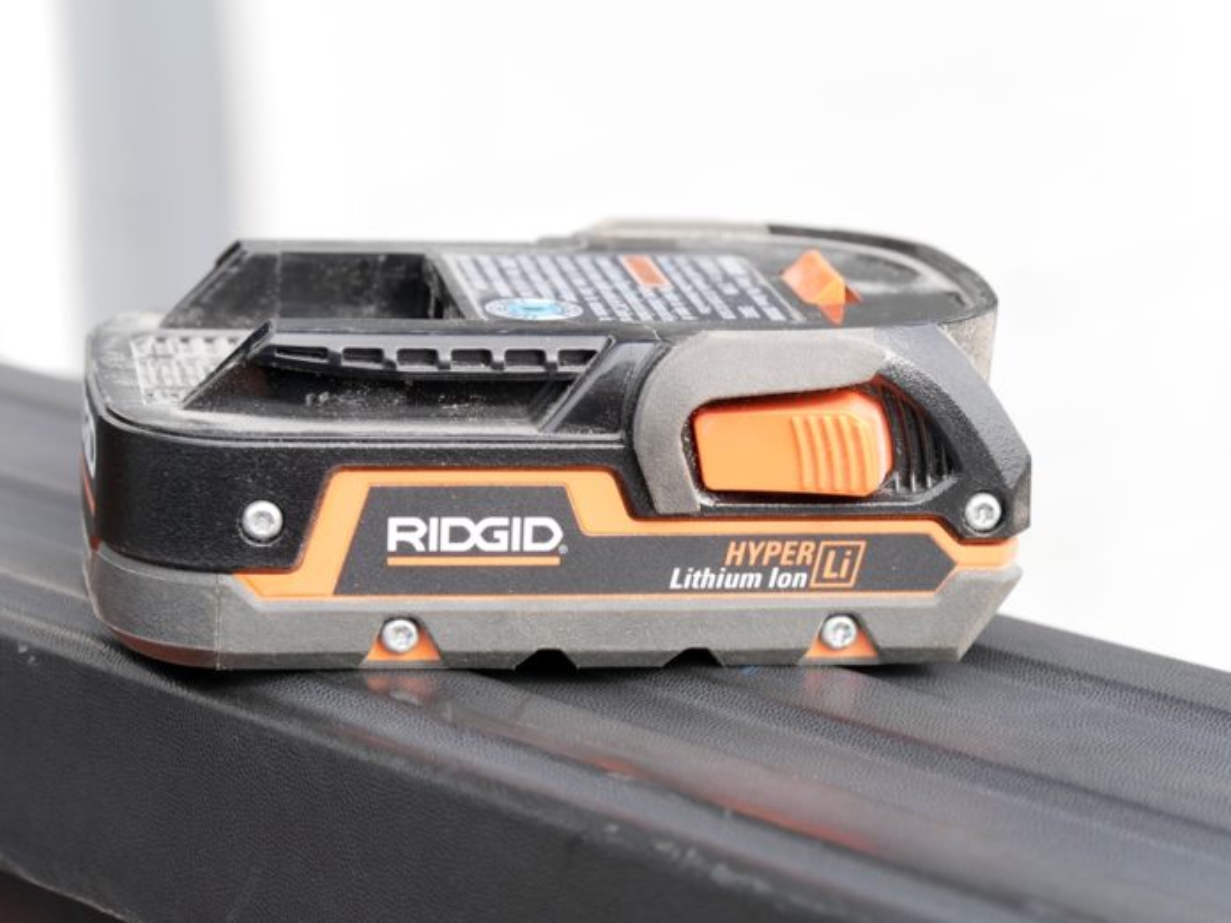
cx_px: 616
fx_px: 3912
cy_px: 462
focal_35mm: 110
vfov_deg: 13.5
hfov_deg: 17.9
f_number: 5.1
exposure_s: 1/200
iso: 200
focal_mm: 55
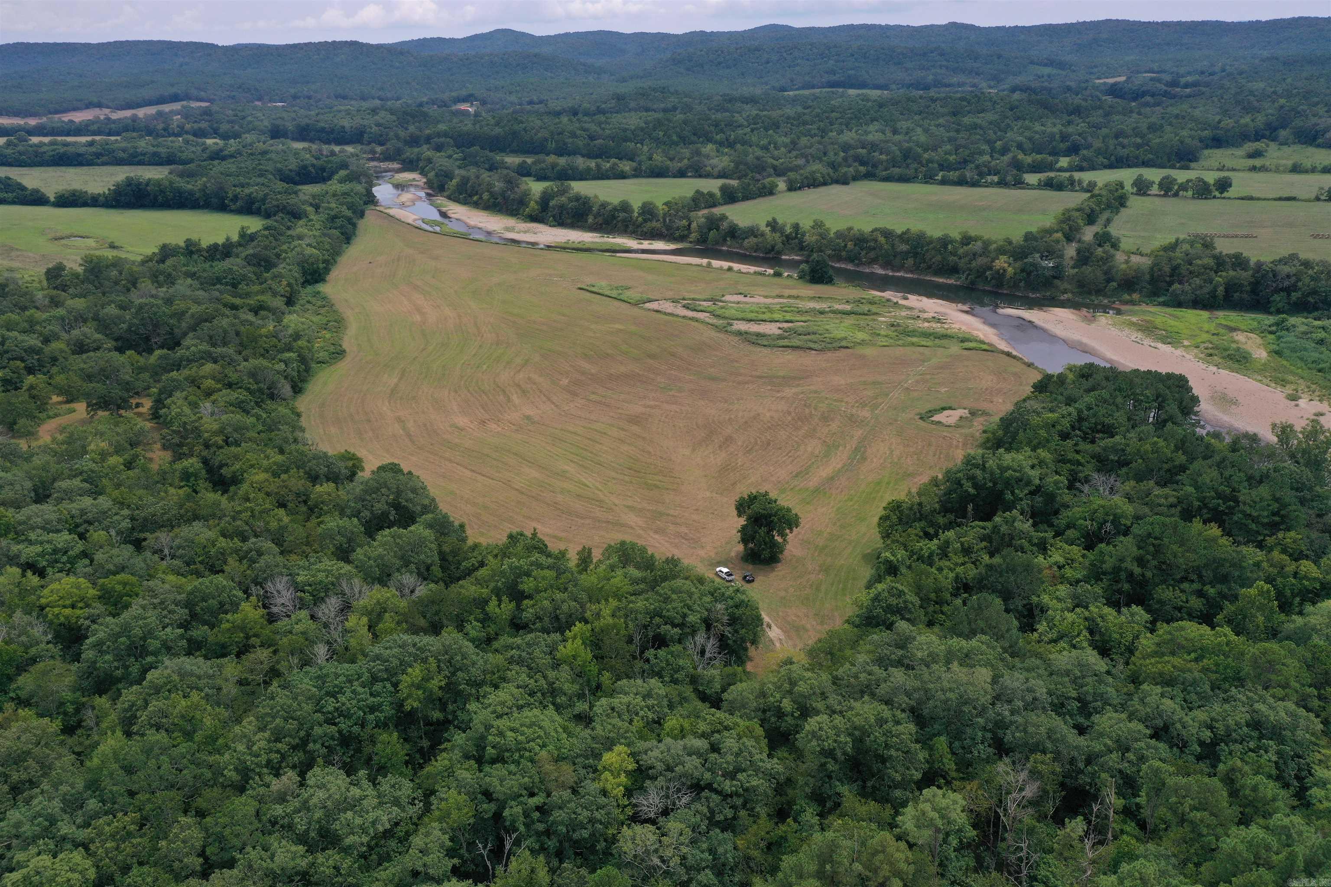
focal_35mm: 28
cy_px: 444
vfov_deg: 46.4
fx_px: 1035
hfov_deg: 65.5
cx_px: 666
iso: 100
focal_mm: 10.26
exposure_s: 1/500
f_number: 5.6
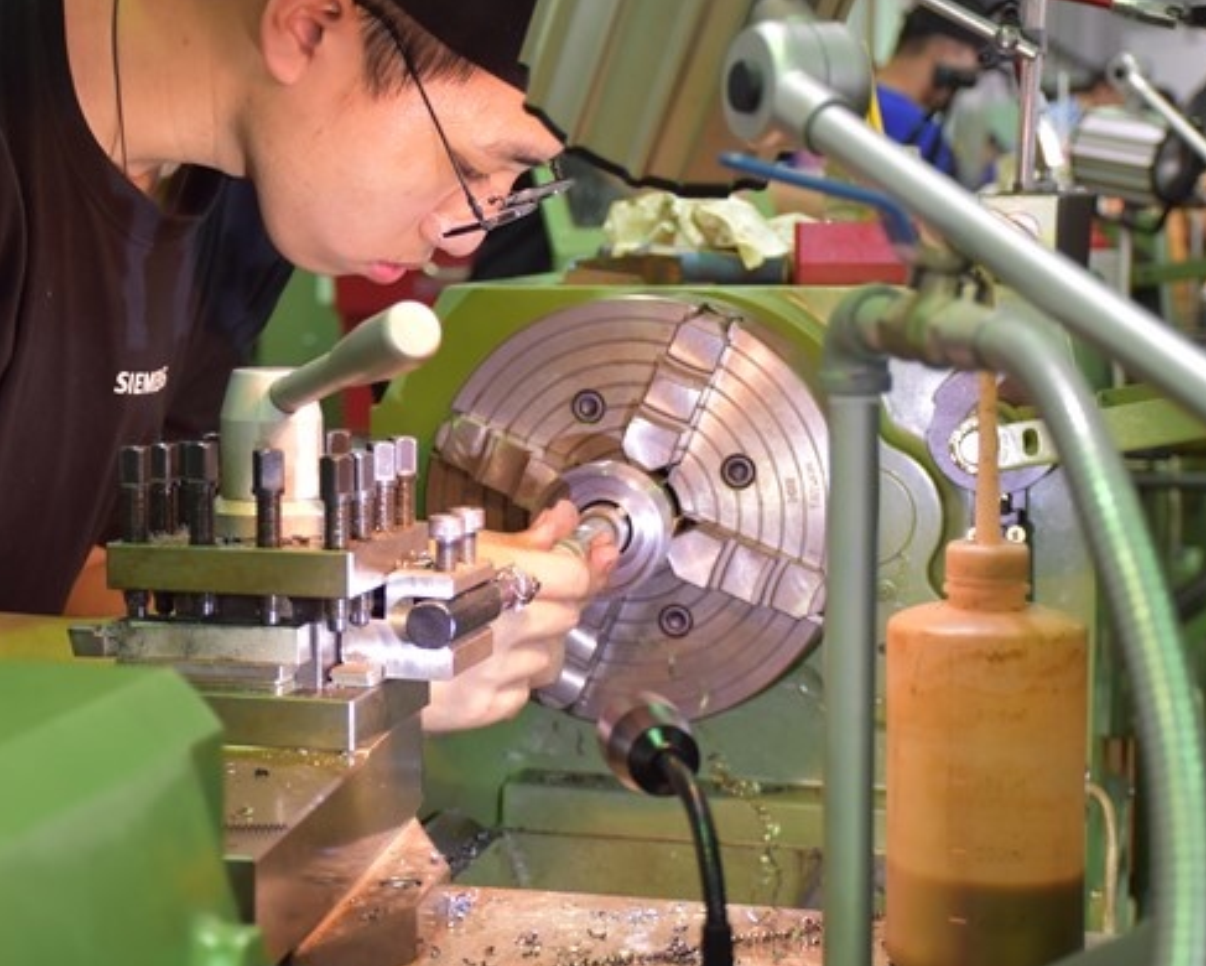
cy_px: 507
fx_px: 2714
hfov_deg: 25.0
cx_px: 436
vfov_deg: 20.2
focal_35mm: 76
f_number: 4.2
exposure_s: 1/80
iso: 800
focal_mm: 38
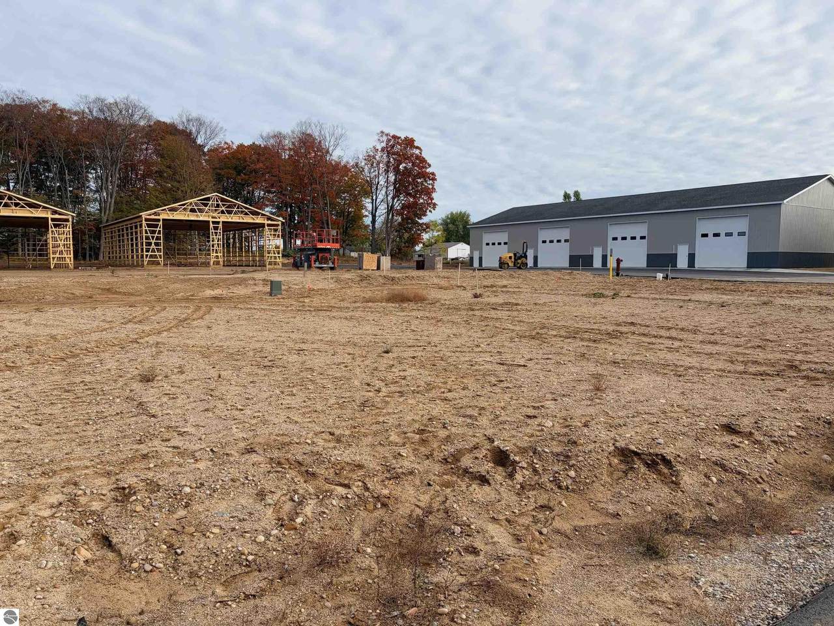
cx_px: 417
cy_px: 313
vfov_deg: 53.1
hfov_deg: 67.3
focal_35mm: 26
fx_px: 626
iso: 50
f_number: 1.6
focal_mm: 5.96
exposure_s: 1/2985
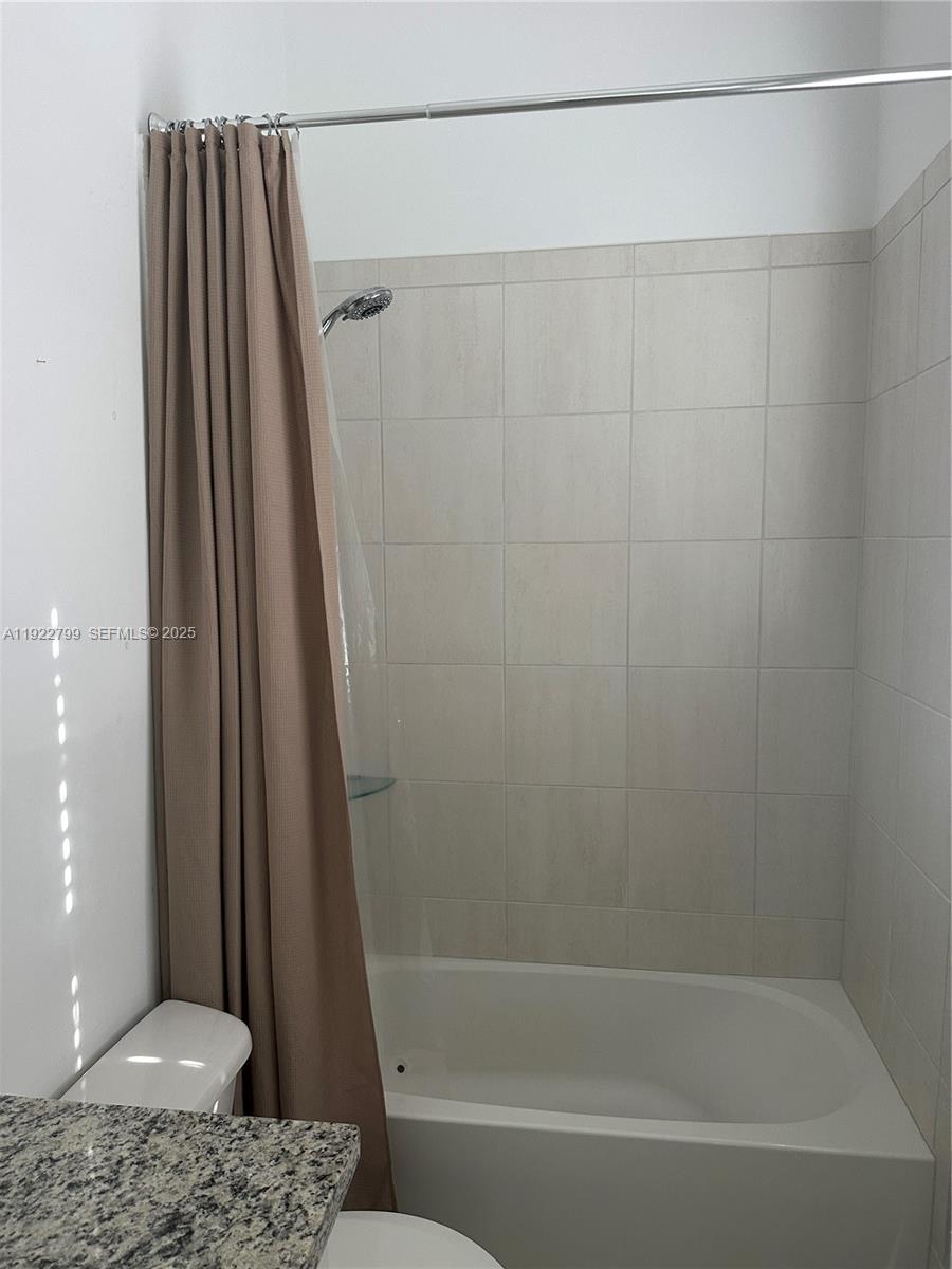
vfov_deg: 71.6
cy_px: 634
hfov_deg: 56.8
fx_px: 880
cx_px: 476
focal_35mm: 24
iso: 200
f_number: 1.78
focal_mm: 6.86
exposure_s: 1/60
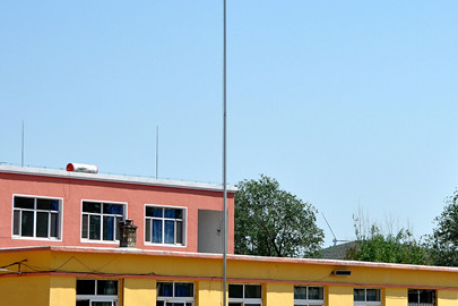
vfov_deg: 9.7
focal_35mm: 142
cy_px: 130
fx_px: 1806
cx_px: 378
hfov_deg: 14.4
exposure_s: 1/1600
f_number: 4.5
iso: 200
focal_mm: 48
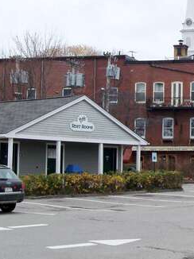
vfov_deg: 22.7
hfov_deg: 16.3
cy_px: 83
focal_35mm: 86
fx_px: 643
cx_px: 244
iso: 80
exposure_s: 1/320
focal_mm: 6.3
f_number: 3
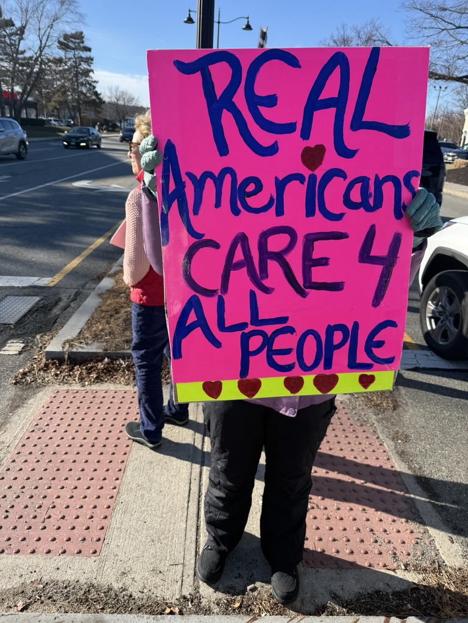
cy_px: 312
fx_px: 433
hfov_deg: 56.8
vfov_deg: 71.6
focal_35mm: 24
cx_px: 234
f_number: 1.78
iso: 80
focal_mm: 6.76
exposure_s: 1/2169
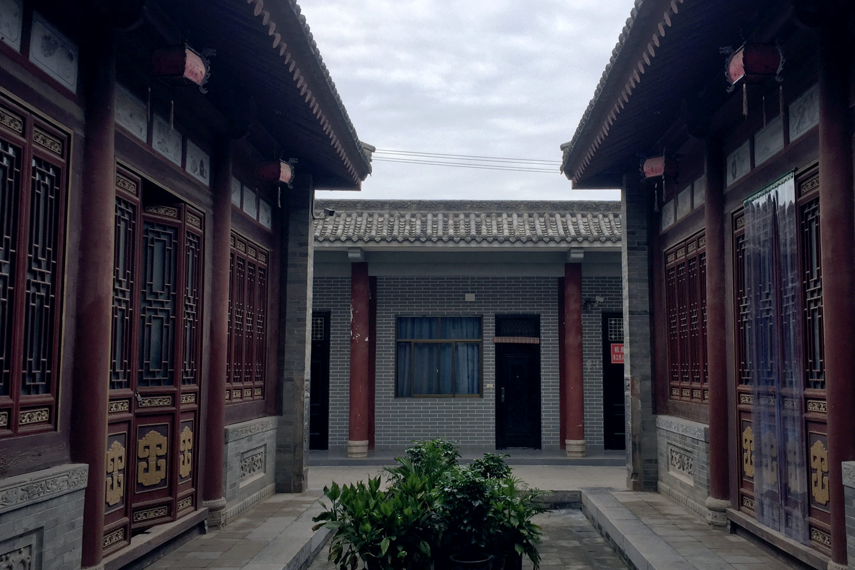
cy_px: 277
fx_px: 855
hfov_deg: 53.0
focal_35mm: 36
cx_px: 473
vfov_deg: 36.9
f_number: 2.2
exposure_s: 1/1364
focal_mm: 4.15
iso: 32
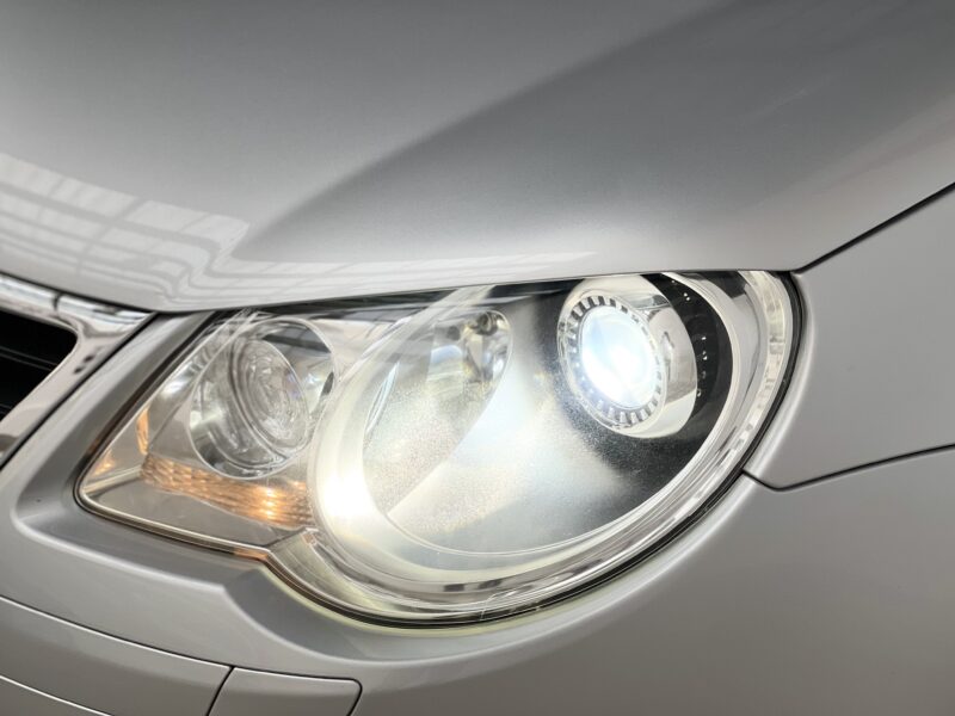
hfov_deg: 25.3
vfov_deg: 19.1
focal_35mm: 77
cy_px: 358
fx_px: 2124
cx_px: 478
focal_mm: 9
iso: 100
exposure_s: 1/121
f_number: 2.8
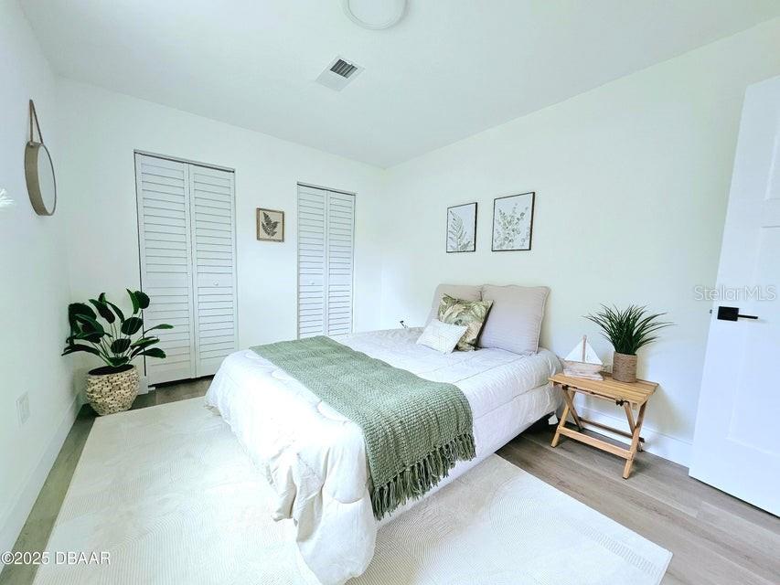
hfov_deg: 106.2
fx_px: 293
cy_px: 292
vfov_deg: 89.9
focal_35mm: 13
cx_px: 390
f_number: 2.2
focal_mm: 1.74
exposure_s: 1/60.2
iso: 125
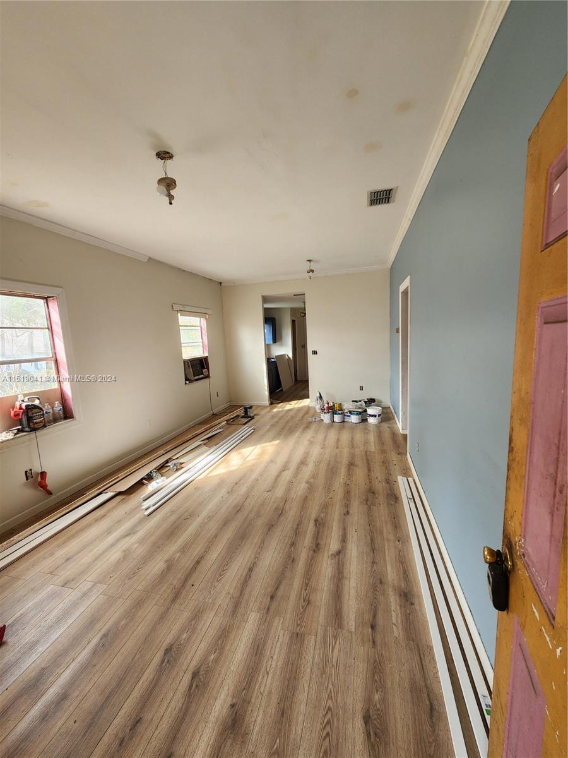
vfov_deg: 106.2
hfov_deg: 89.9
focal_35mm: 13
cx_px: 284
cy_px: 379
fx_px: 284
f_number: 2.2
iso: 80
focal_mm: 2.2
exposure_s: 1/60
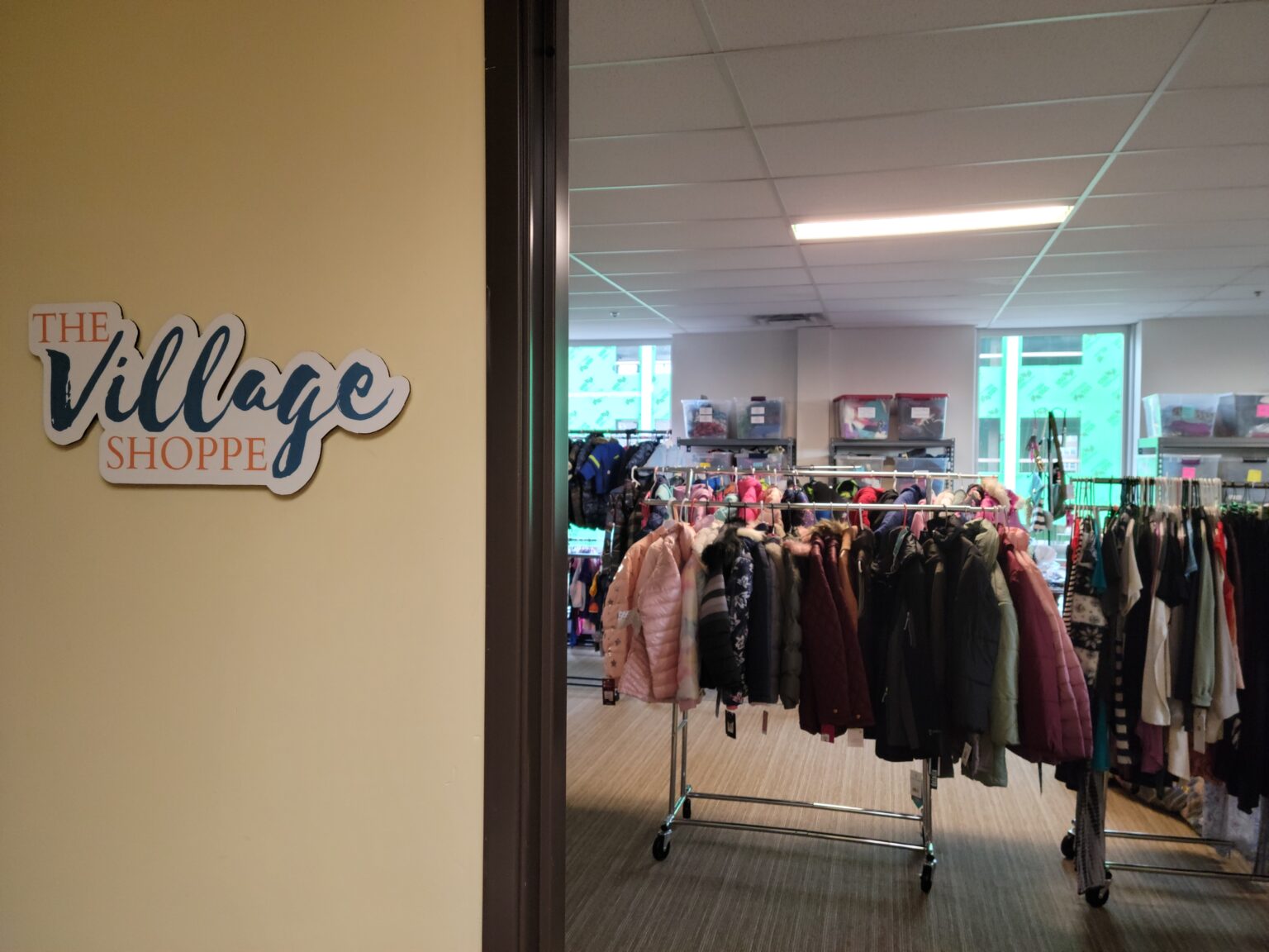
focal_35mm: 28
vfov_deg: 49.7
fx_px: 1026
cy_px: 476
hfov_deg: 63.4
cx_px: 634
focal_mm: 5.9
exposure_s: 1/40
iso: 250
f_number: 2
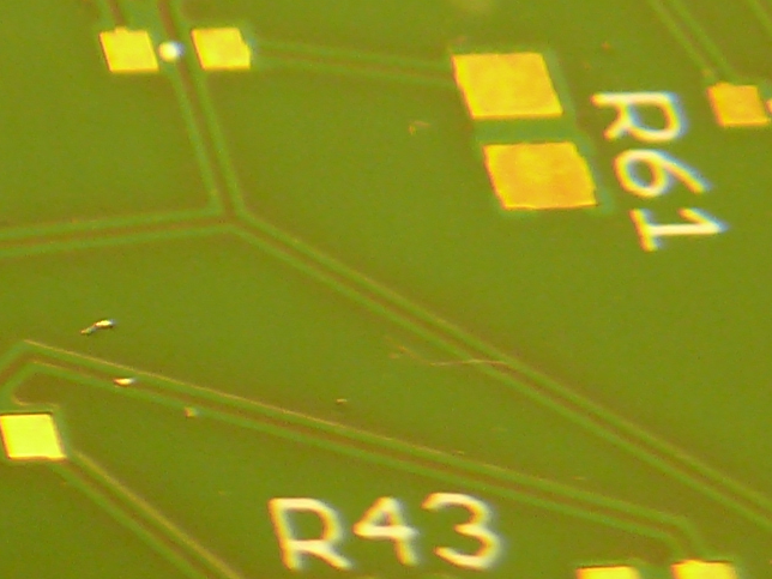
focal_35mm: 204
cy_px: 331
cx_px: -1127
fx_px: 4550
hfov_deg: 8.7
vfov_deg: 7.3
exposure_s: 1/40
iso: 100
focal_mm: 7.6
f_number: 2.8
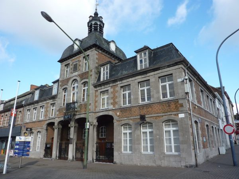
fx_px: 173
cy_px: 90
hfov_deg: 69.4
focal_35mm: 25
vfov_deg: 54.9
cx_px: 120
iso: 80
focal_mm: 4.1
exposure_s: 1/250
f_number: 4
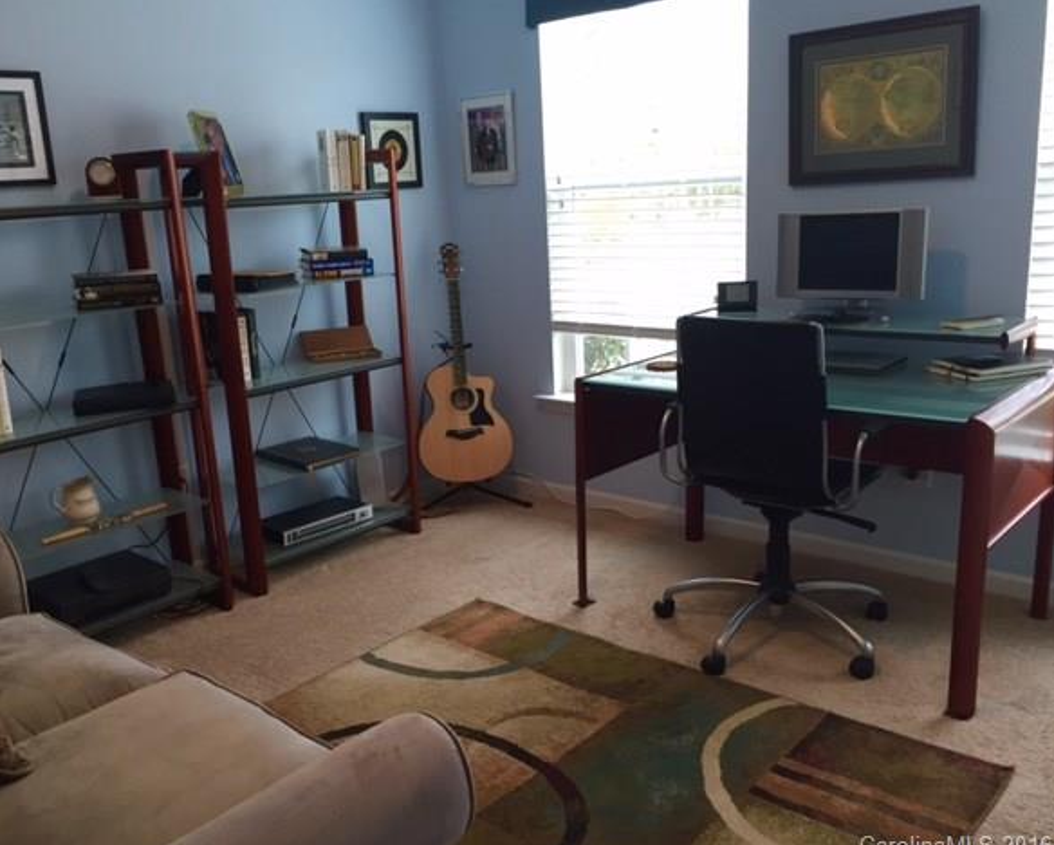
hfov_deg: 57.1
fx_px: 968
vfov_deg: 47.2
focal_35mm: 31
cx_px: 489
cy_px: 430
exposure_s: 1/30
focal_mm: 4.15
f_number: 2.2
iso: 40
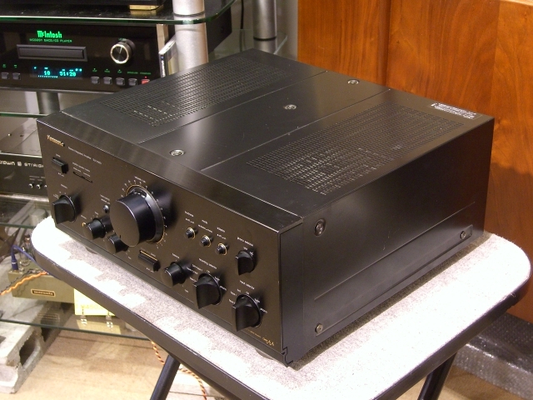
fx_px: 878
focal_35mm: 57
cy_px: 200
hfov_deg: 33.8
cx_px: 266
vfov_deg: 25.7
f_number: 3.6
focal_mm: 11.8
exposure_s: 1/6
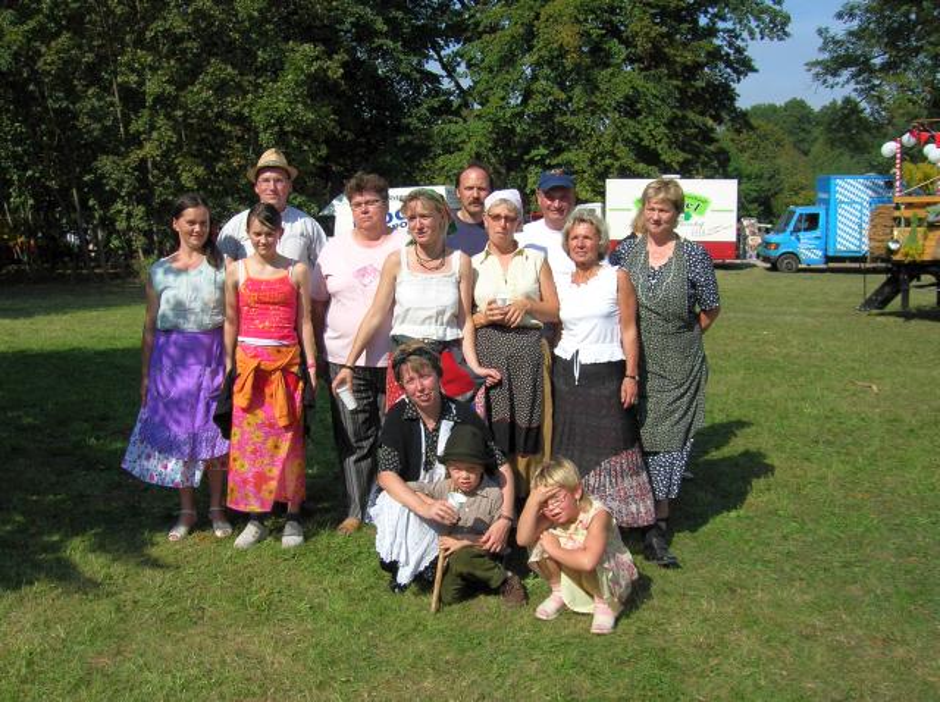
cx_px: 470
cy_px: 351
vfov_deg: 41.7
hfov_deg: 54.0
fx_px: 922
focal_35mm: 34
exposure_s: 1/505
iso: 50
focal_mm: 5.7
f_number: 4.9
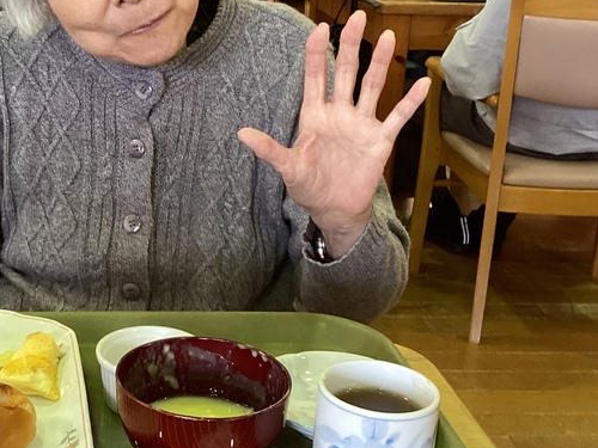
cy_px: 166
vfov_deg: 23.6
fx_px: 1071
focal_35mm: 62
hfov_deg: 30.4
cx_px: 118
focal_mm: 3.3
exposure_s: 1/50
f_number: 2.4
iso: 160
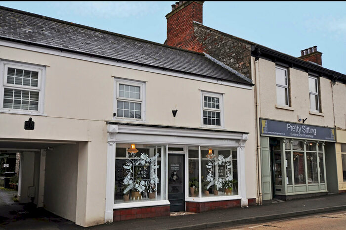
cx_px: 173
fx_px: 274
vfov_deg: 45.6
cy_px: 115
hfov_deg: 64.6
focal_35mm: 28
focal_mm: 19
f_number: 6.3
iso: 200
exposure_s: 1/200
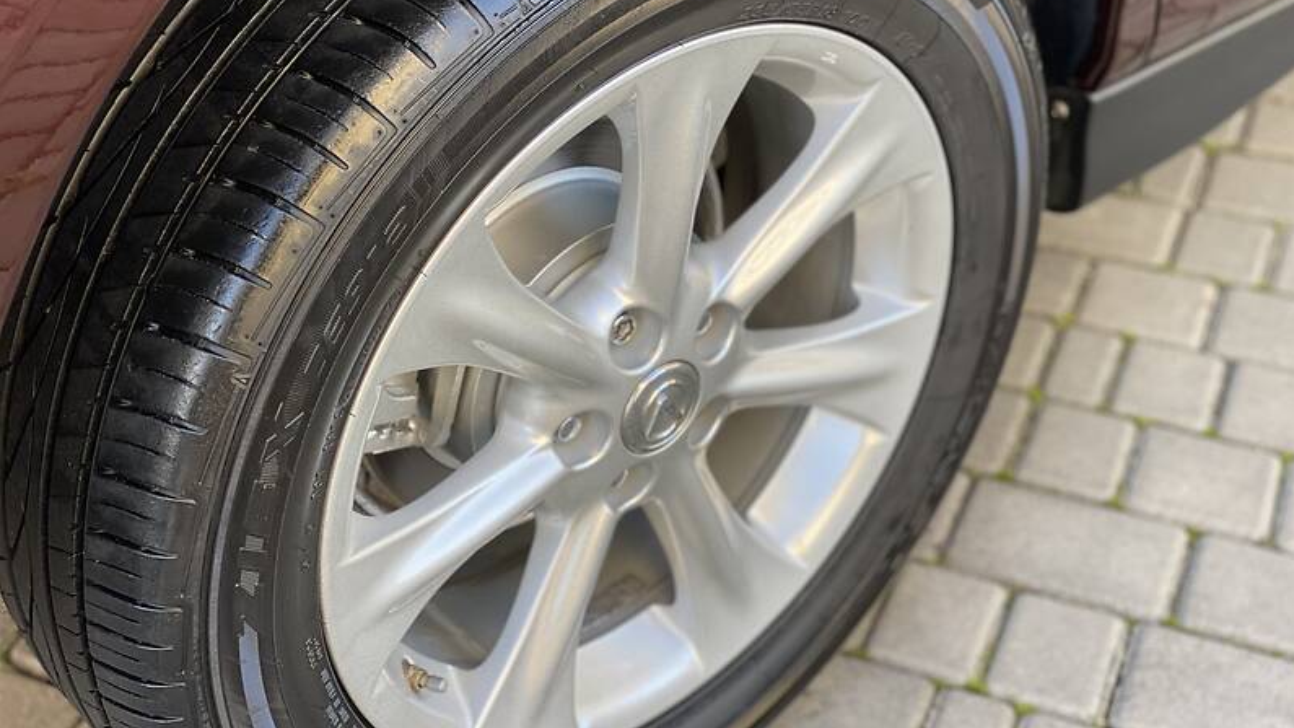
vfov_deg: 21.1
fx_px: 1956
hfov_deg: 36.6
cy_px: 306
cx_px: 649
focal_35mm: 57
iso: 50
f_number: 2
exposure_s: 1/122
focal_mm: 6
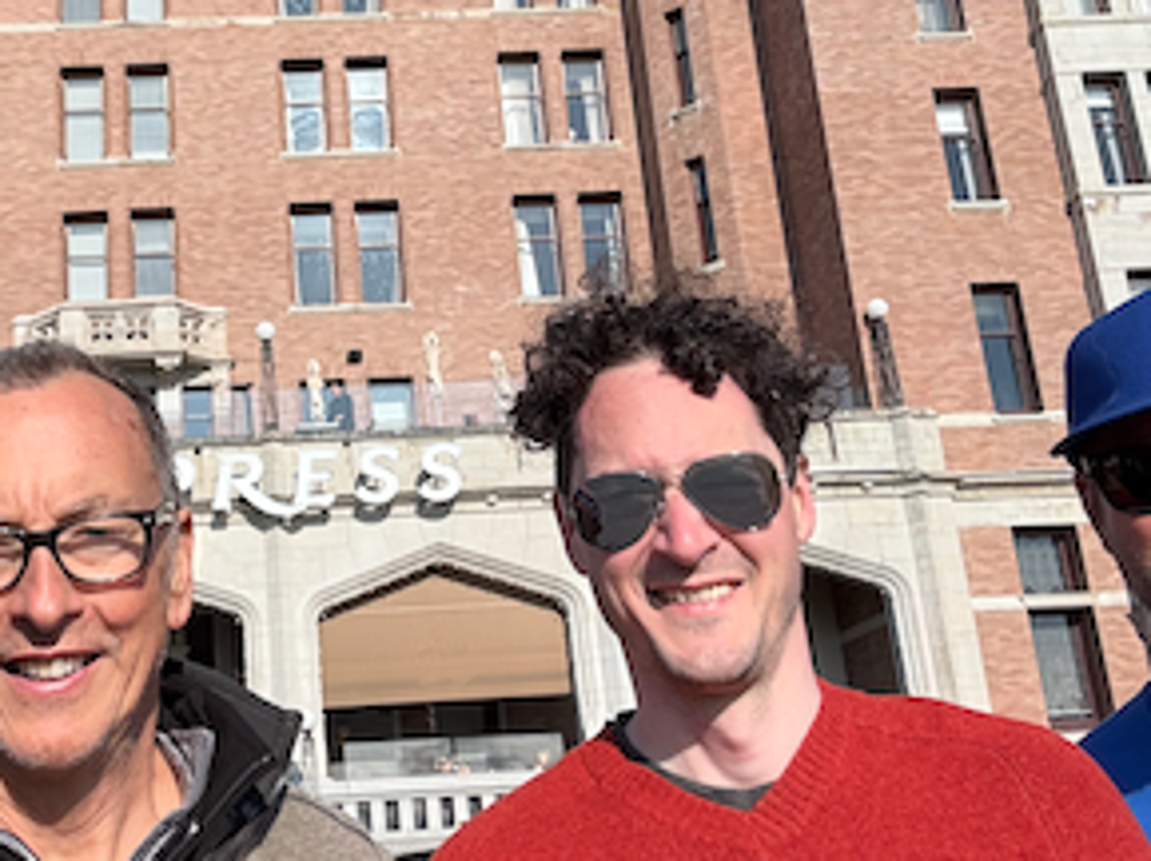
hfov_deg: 36.6
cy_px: 231
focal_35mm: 51
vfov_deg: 28.1
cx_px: 279
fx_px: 1694
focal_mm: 2.69
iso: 25
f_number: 1.9
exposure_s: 1/1255
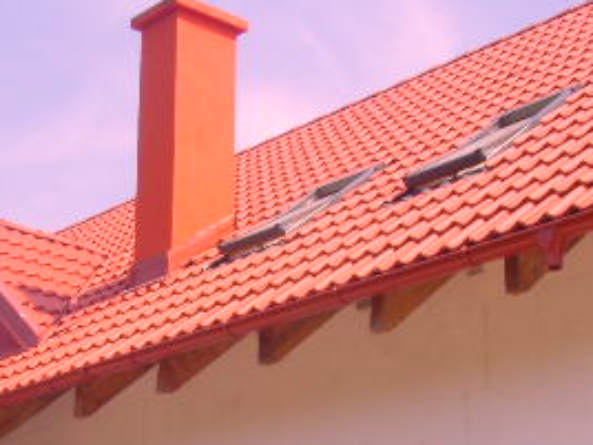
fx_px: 1593
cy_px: 511
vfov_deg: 15.4
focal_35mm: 93
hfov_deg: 20.9
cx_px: 159
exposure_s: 1/180
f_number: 6.3
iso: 80
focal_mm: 6.6
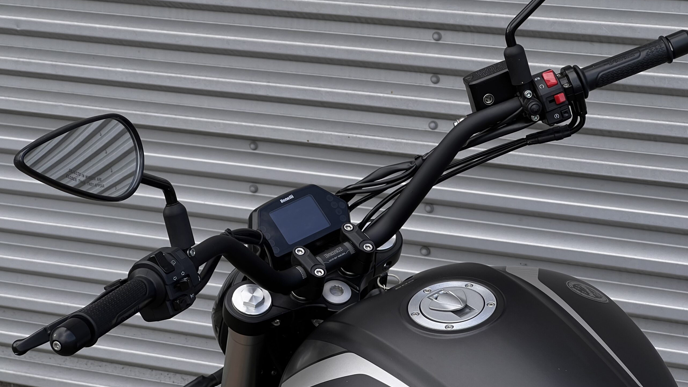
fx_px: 1532
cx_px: 344
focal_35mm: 84
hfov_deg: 25.3
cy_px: 192
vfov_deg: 14.4
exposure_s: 1/233
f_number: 2.8
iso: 32
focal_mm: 9
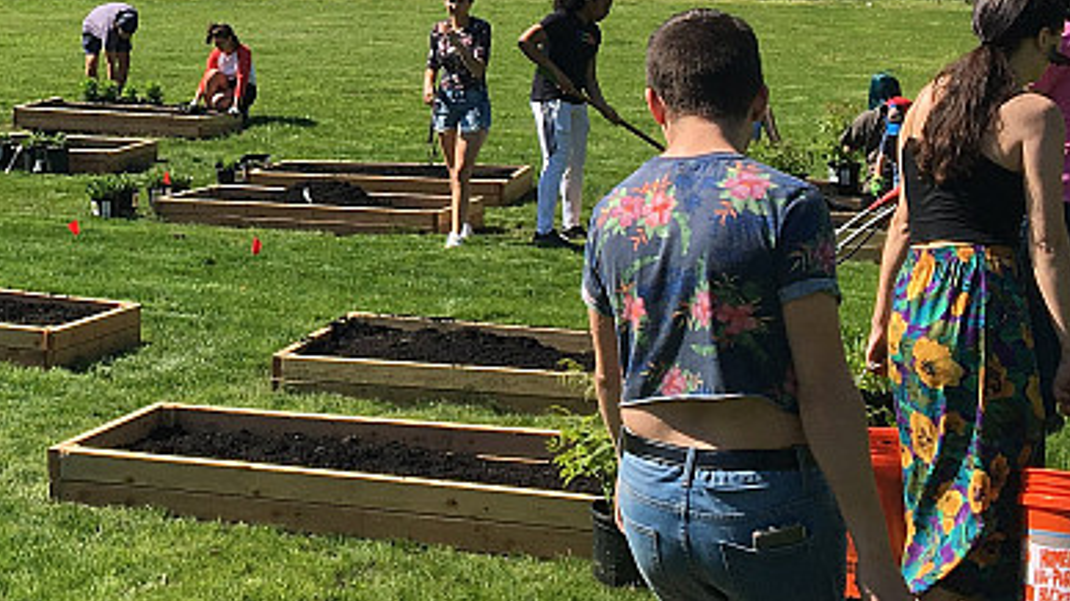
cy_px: -34
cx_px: 160
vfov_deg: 14.8
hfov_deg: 25.9
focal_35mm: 80
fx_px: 2269
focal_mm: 4.15
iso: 25
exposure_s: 1/1508
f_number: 2.2
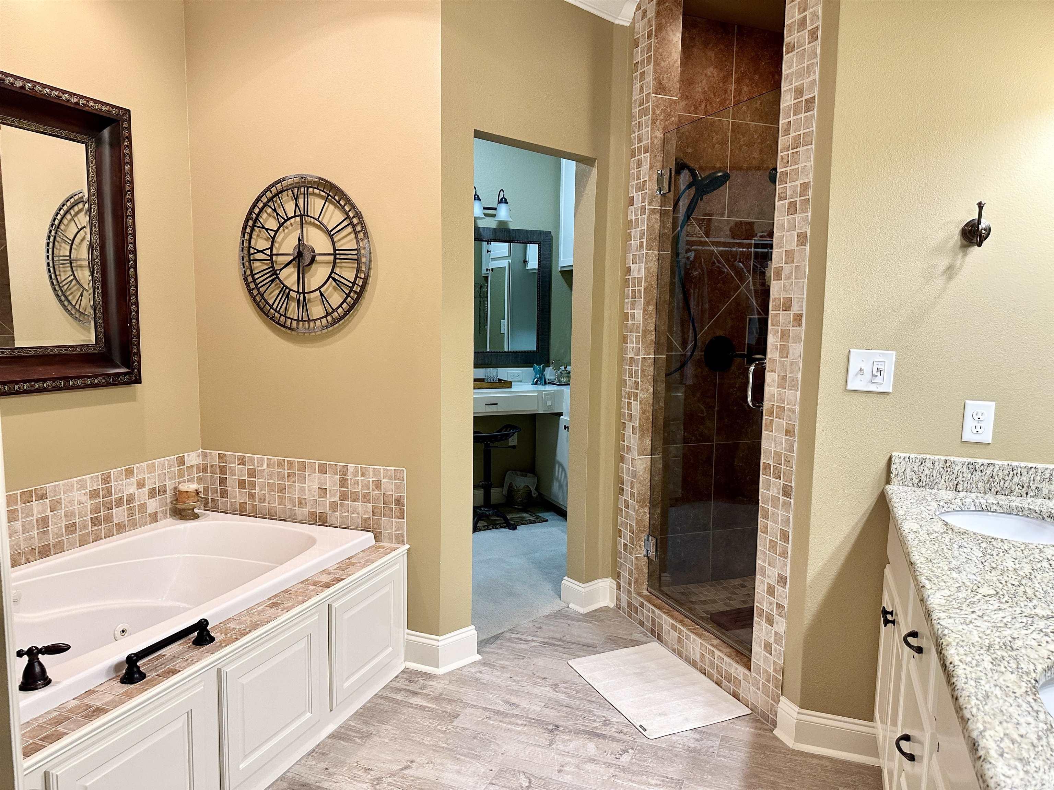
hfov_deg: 71.6
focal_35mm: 24
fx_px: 731
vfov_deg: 56.8
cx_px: 527
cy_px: 395
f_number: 1.78
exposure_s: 1/60
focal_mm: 6.86
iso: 200
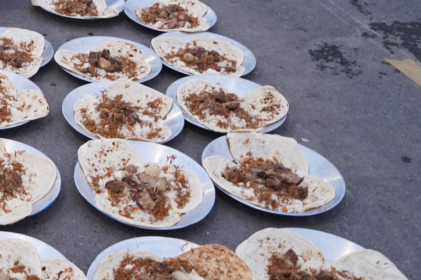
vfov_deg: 21.9
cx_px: -42
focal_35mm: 61
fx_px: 713
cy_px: 40
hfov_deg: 29.6
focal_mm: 24
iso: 3200
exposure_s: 1/100
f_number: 7.1
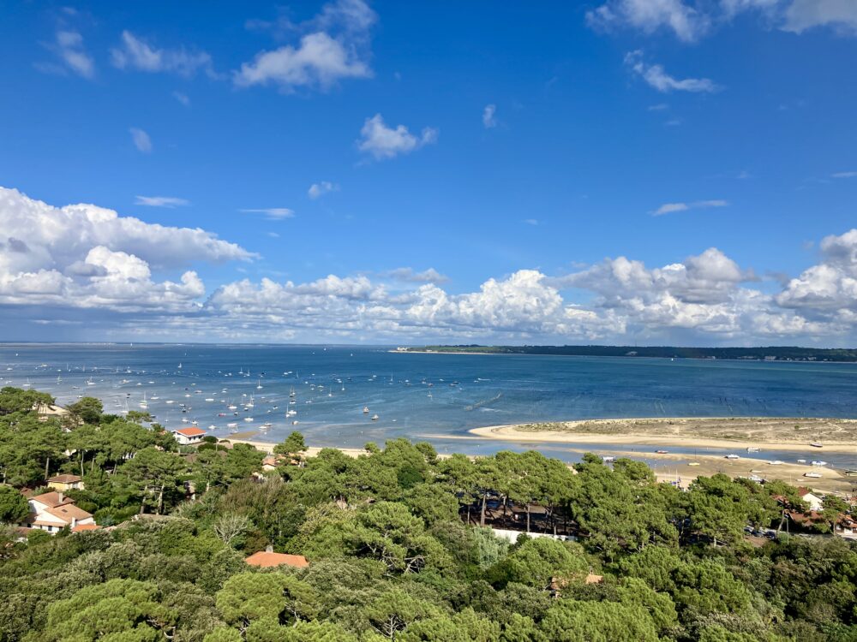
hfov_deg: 63.4
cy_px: 321
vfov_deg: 49.7
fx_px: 693
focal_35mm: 28
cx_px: 428
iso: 32
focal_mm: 3.99
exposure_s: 1/2703
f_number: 1.8
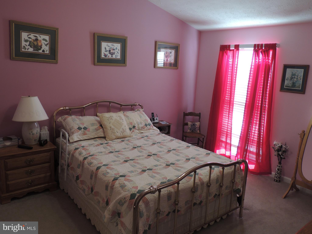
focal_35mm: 28
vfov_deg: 49.7
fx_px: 252
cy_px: 117
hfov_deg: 63.4
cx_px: 156
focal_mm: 4.9
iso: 125
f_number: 3.1
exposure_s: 1/30
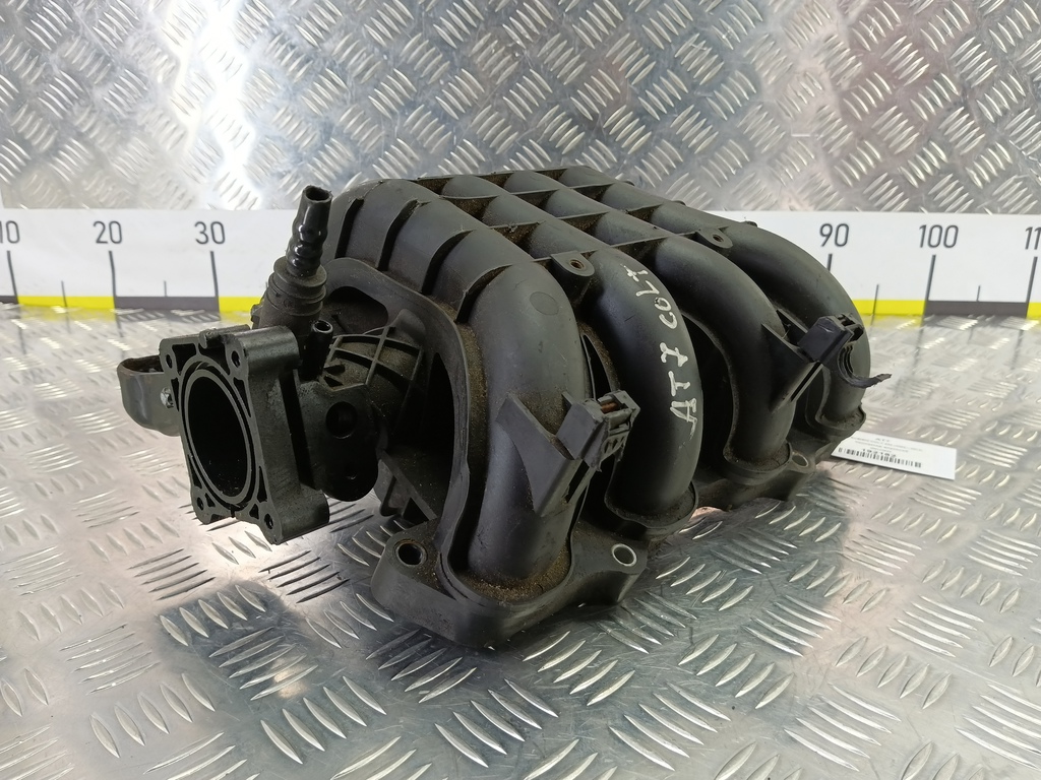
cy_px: 390
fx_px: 692
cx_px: 520
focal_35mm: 23
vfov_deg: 58.9
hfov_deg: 73.9
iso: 195
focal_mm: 4.11
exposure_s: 1/50
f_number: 1.6
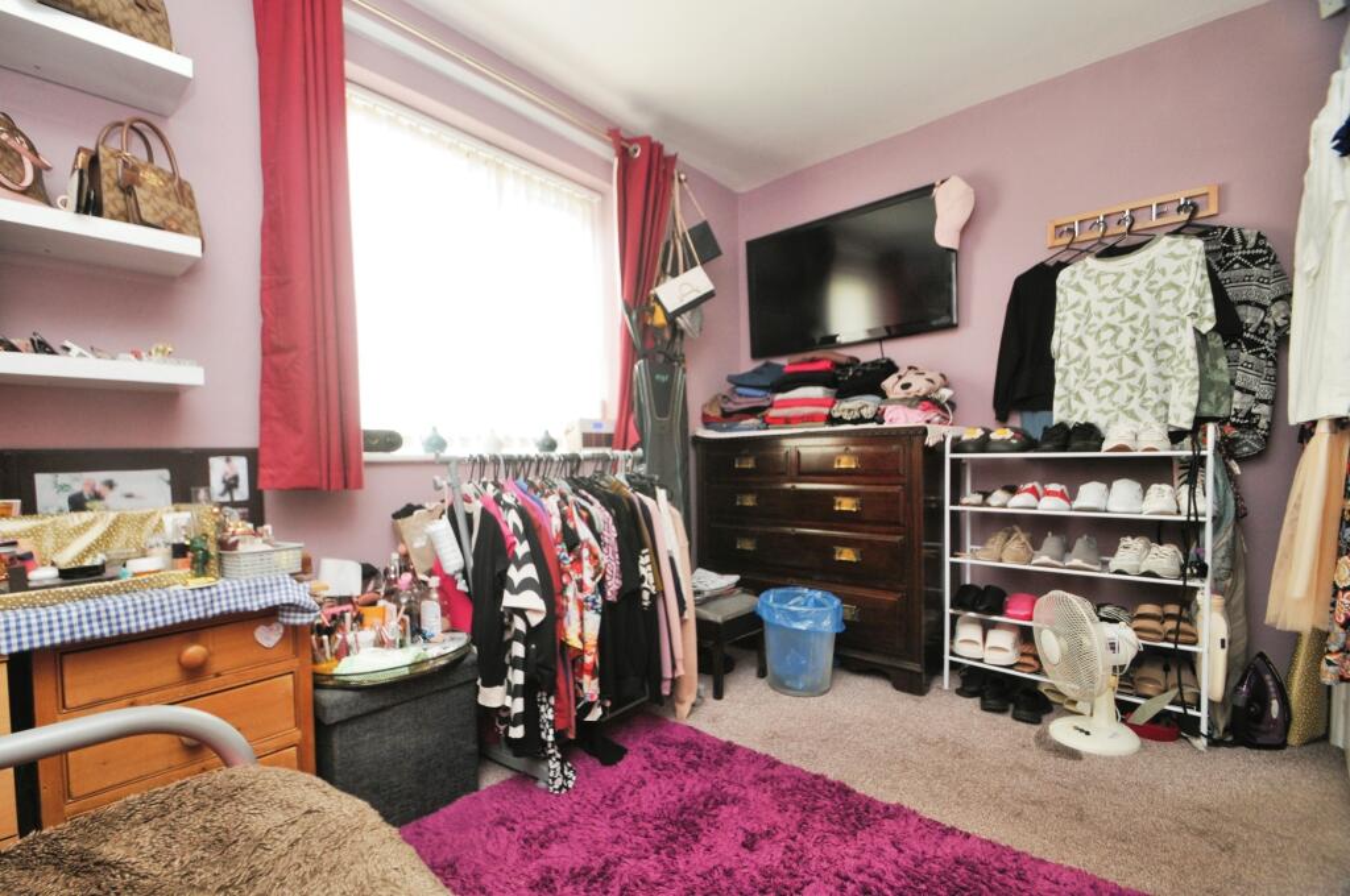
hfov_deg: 100.5
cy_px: 448
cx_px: 675
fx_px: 562
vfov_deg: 77.2
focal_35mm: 15
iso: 400
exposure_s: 1/20
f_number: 5.6
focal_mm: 10
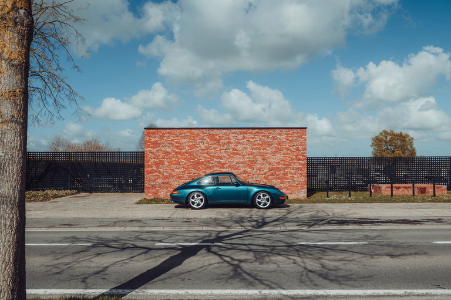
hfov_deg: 54.5
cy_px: 150
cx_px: 226
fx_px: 438
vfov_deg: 37.8
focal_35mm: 35
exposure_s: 1/200
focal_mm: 35
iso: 100
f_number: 7.1
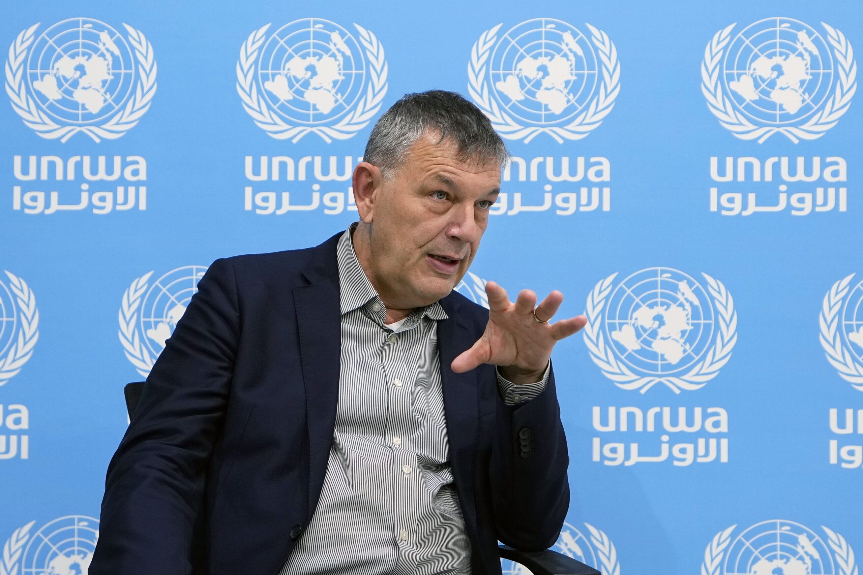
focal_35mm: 35
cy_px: 288
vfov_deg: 37.9
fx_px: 839
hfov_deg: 54.4
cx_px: 432
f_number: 3.2
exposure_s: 1/200
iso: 1000
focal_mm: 35
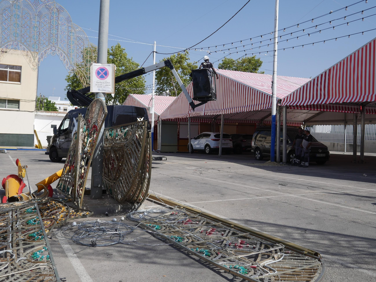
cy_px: 141
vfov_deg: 39.7
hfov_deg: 51.3
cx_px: 188
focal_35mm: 36
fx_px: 391
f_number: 4.5
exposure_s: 1/2000
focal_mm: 18
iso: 200
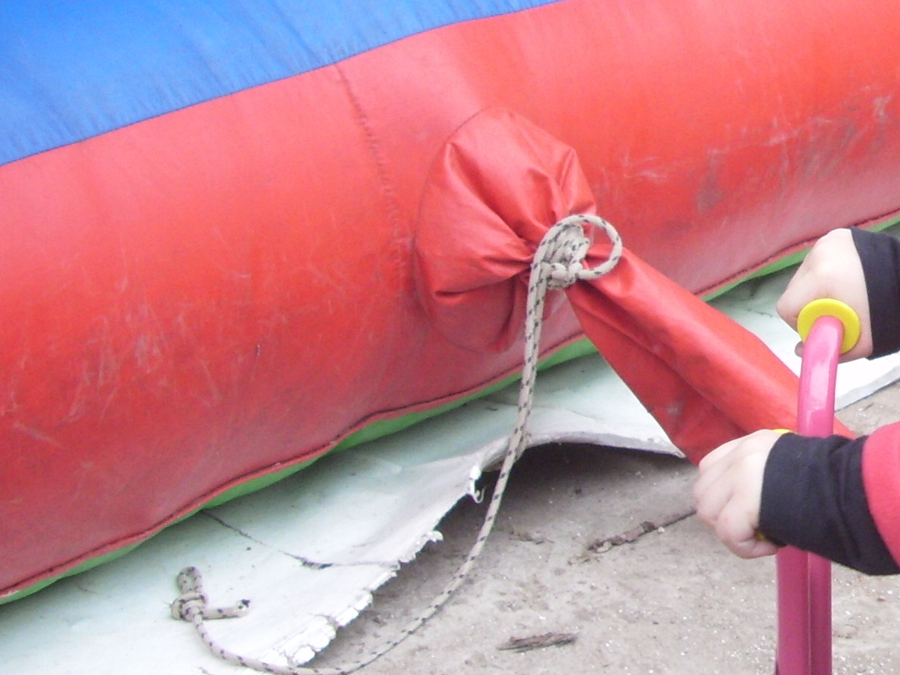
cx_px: 1175
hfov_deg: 21.1
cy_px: 98
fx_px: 2183
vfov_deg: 17.4
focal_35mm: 84
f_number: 2.8
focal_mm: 6.2
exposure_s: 1/52
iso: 50
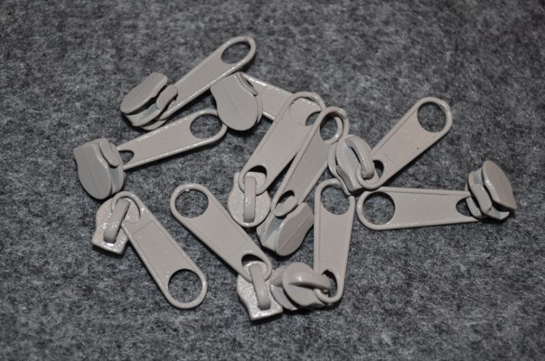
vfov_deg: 18.1
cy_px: 180
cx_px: 272
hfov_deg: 27.0
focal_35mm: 75
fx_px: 1134
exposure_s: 1/60
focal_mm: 50
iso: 200
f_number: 5.6
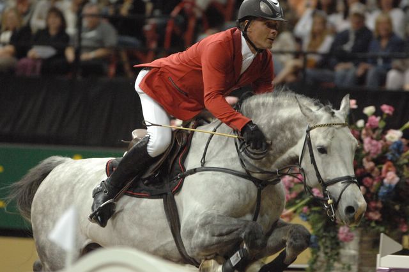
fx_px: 3404
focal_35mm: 300
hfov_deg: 6.9
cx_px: 204
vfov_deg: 4.6
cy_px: 136
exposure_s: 1/400
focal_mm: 200
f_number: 2.8
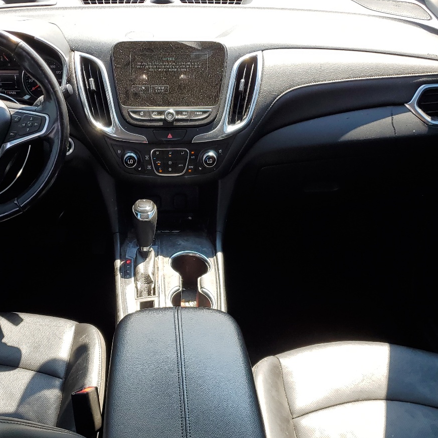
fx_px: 601
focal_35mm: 42
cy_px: 249
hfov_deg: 39.8
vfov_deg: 39.9
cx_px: 169
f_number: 1.5
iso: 50
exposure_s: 1/500
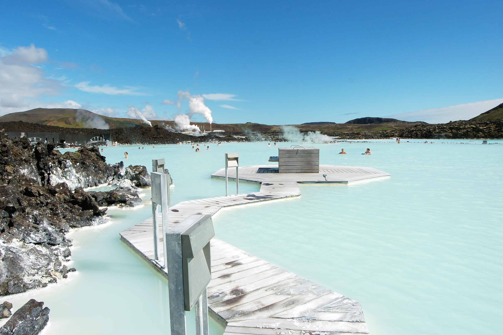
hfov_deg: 74.8
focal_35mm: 24
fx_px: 329
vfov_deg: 54.1
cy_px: 168
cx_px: 257
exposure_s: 1/640
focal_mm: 15
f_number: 11
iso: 200
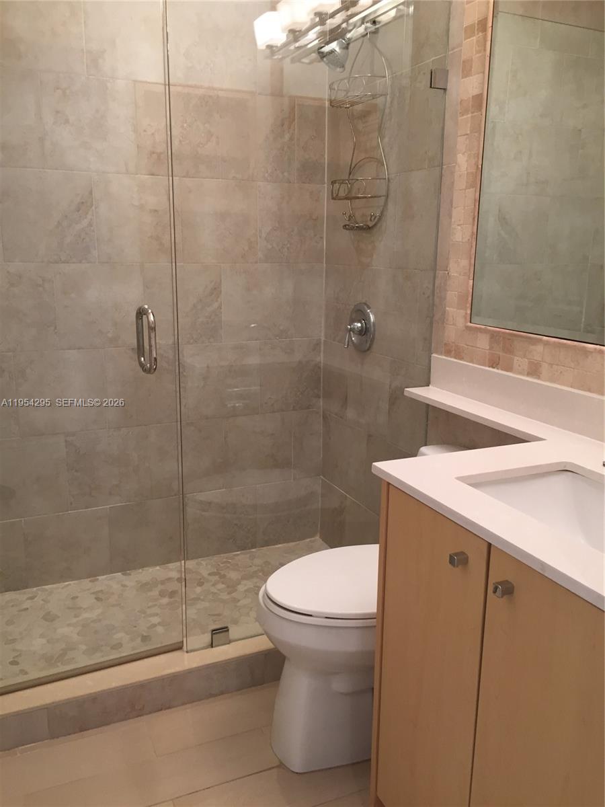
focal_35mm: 29
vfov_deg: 61.7
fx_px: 676
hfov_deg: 48.2
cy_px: 404
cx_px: 302
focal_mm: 4.15
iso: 64
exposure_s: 1/30
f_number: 2.2
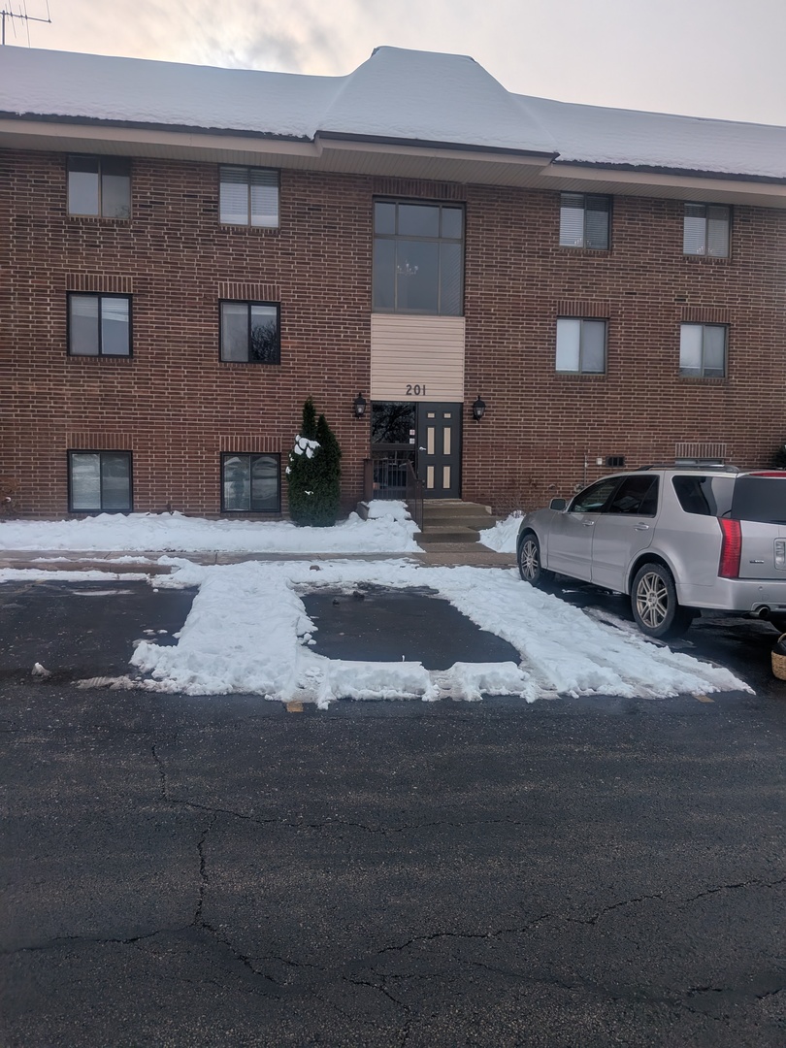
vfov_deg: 71.6
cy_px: 524
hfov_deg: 56.8
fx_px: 727
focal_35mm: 24
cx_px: 393
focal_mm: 4.53
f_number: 1.7
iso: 35
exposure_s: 1/6369
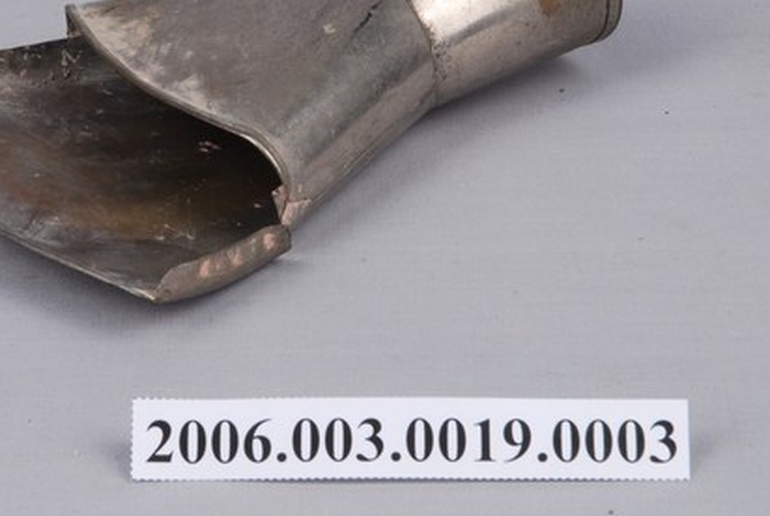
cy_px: 160
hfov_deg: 12.6
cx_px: 267
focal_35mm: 163
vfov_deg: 8.4
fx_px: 3491
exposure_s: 1/100
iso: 100
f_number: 25
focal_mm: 70
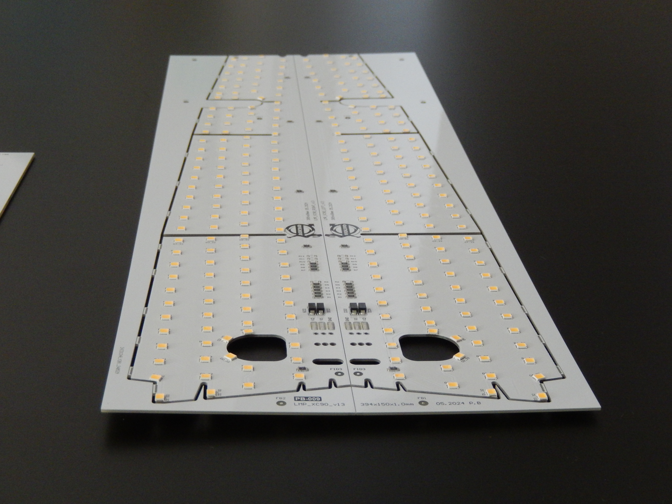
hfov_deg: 33.2
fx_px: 1126
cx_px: 336
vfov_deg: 25.2
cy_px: 252
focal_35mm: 58
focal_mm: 10.4
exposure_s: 1/4
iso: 200
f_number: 4.6
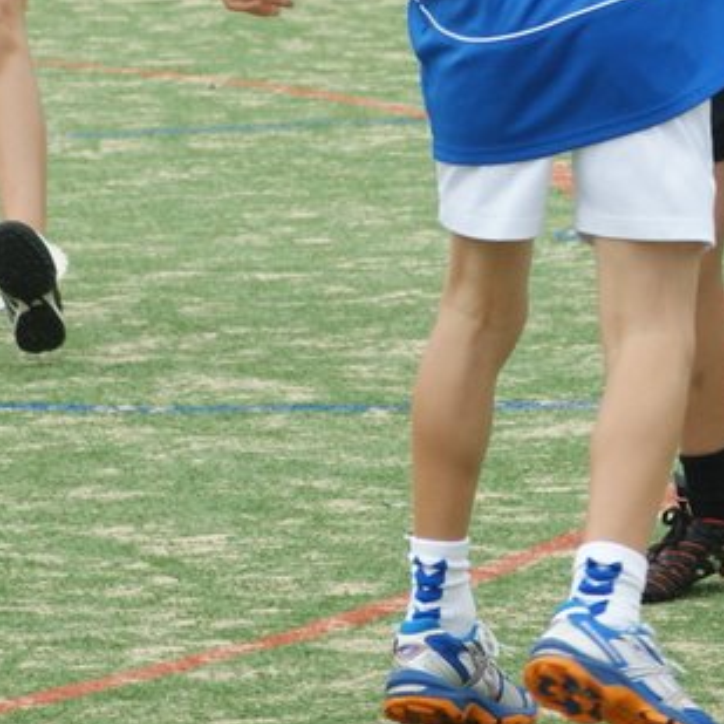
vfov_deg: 5.0
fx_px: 8187
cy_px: -67
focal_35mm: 346
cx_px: 984
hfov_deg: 5.0
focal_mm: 70
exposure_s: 1/400
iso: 200
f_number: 5.6
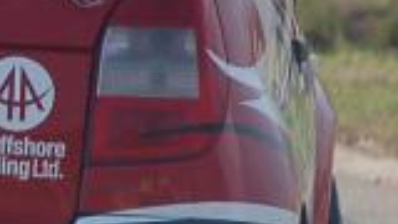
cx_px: -139
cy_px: 81
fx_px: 15422
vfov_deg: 0.8
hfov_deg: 1.5
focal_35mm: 1461
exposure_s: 1/1000
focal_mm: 145
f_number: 5.3
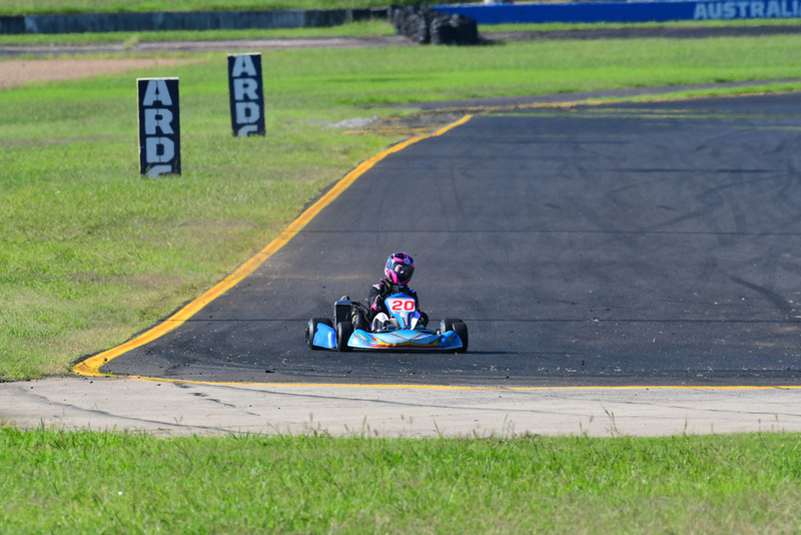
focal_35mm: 675
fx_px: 15023
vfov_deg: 2.0
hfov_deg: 3.1
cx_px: 400
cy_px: 268
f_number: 10
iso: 500
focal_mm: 450
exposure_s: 1/640
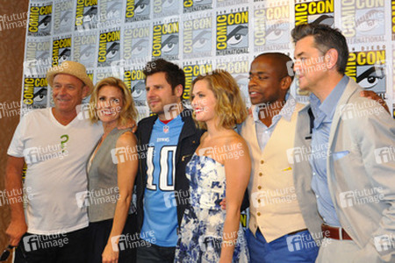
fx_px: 362
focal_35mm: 33
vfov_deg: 40.0
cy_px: 132
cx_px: 198
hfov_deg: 57.2
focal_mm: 22
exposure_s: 1/60
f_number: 4.5
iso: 1000
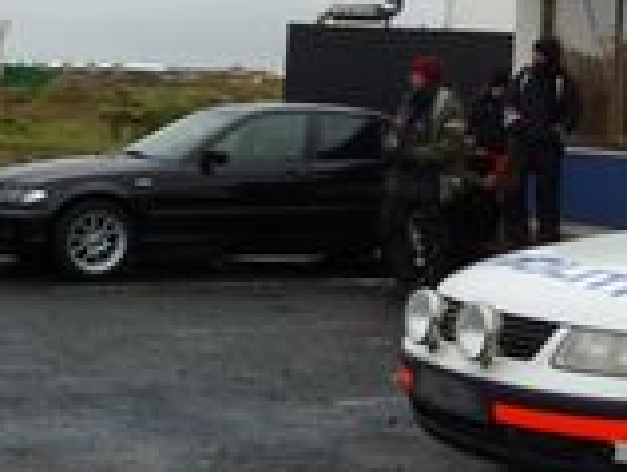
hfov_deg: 20.8
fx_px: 1651
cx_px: 635
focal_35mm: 91
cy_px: 12
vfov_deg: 16.0
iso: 100
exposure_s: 1/125
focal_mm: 6.4
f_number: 3.5
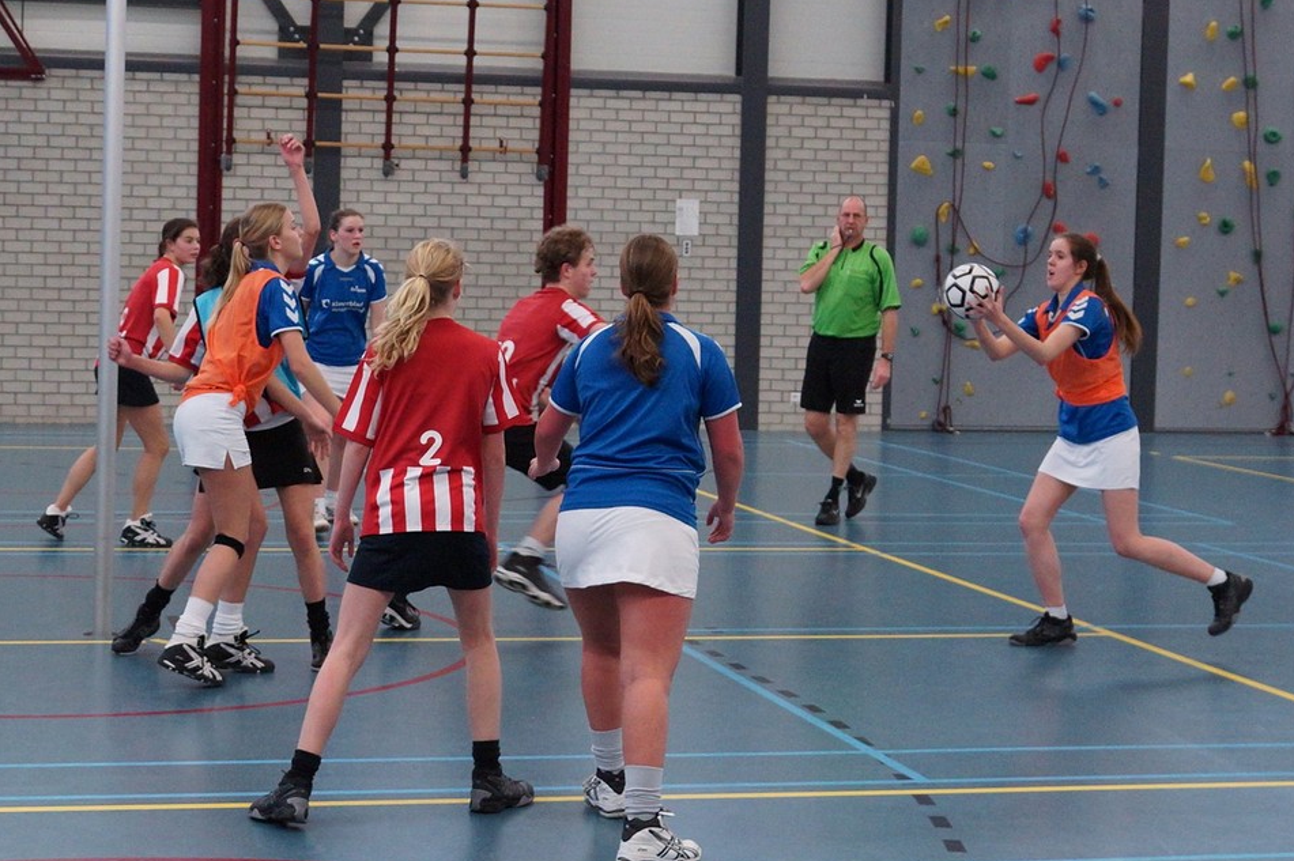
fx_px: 1509
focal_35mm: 42
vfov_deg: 31.9
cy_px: 430
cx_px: 648
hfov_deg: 46.4
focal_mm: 26
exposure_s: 1/320
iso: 1250
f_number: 2.8
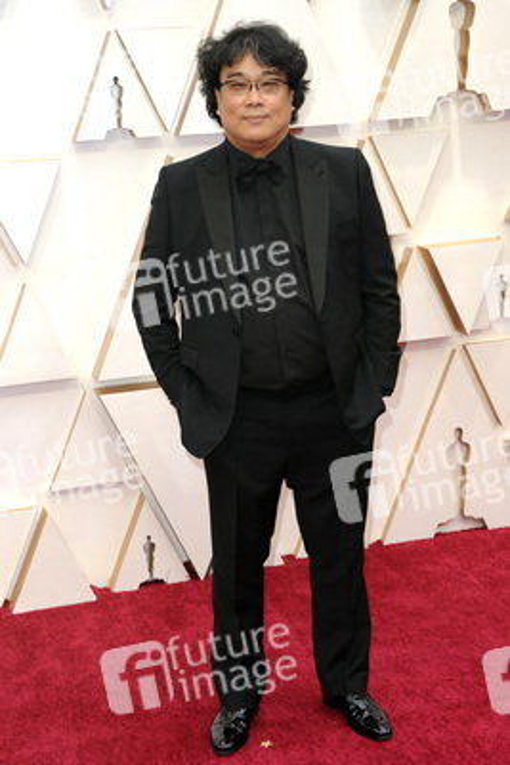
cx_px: 255
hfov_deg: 23.4
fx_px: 1231
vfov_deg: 34.5
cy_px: 382
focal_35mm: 58
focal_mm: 58
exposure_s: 1/250
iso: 1000
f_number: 6.3
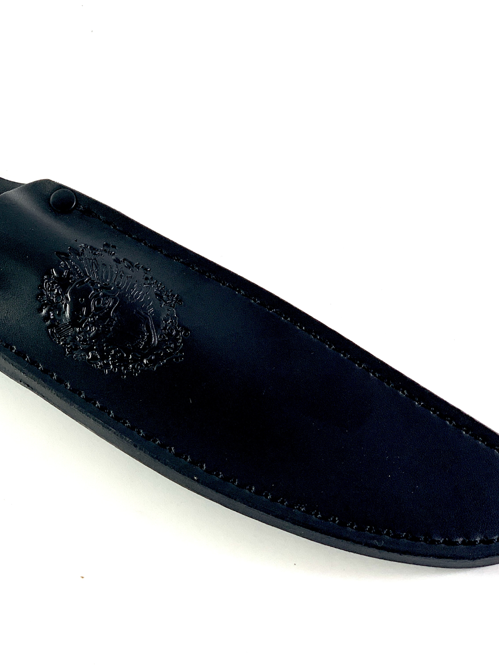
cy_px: 331
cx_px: 148
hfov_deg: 20.9
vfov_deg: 27.8
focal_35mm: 70
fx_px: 1346
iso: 64
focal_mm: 6
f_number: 2.4
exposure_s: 1/100
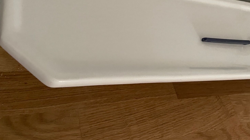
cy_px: 4
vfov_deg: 28.8
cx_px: 125
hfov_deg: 51.6
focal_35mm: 39
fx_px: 259
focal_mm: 4.2
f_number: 1.6
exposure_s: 1/49
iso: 500
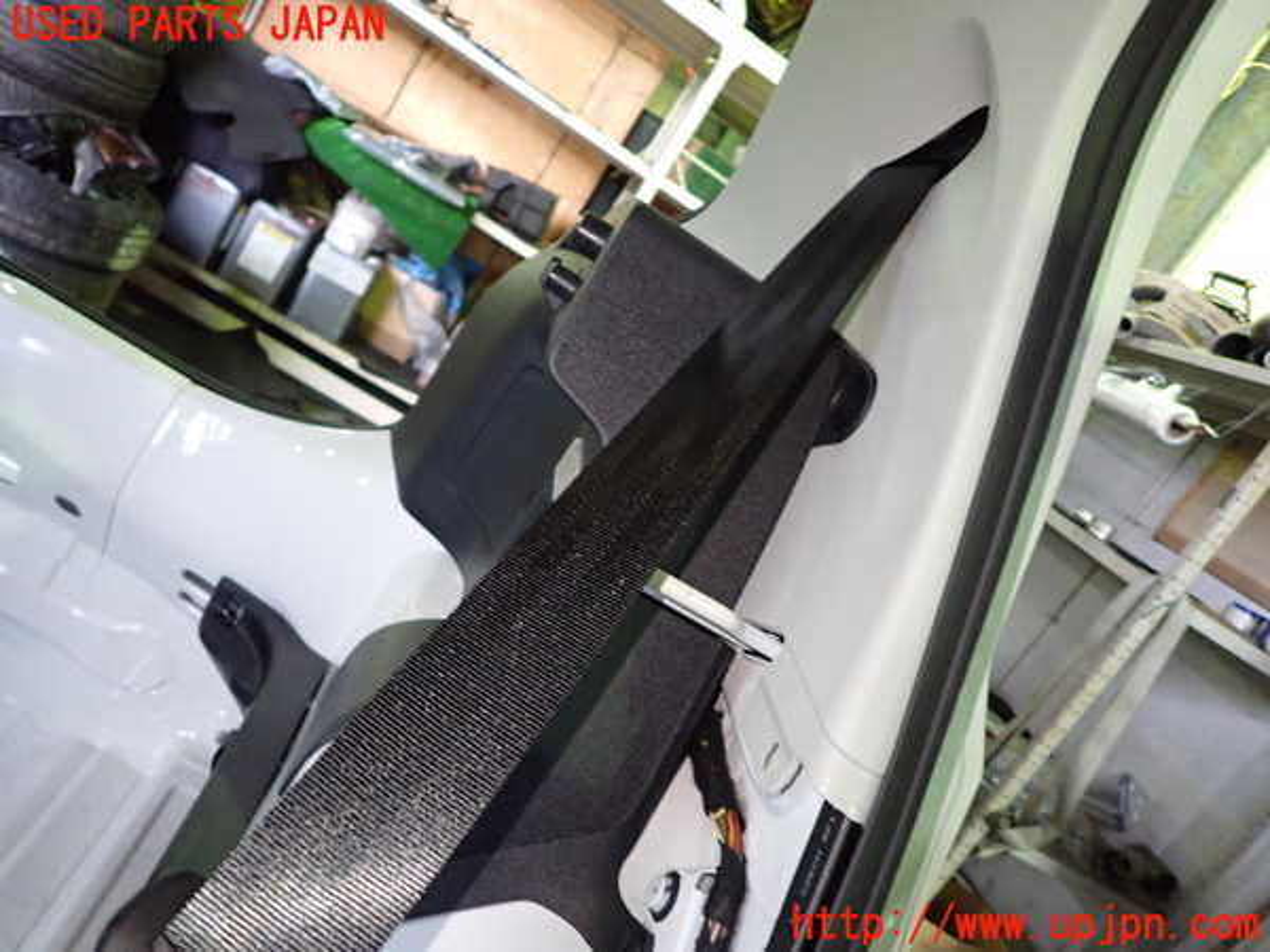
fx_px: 917
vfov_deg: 54.9
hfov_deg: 69.4
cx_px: 635
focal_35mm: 25
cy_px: 476
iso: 640
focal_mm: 4.5
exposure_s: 1/30
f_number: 2
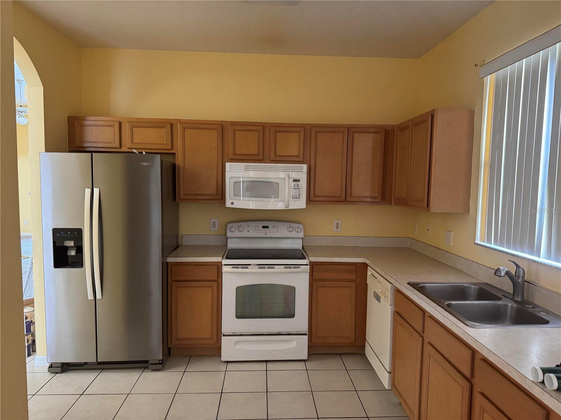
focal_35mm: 24
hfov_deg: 71.6
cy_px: 210
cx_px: 280
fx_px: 389
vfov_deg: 56.8
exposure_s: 1/60
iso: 400
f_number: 1.78
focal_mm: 6.76
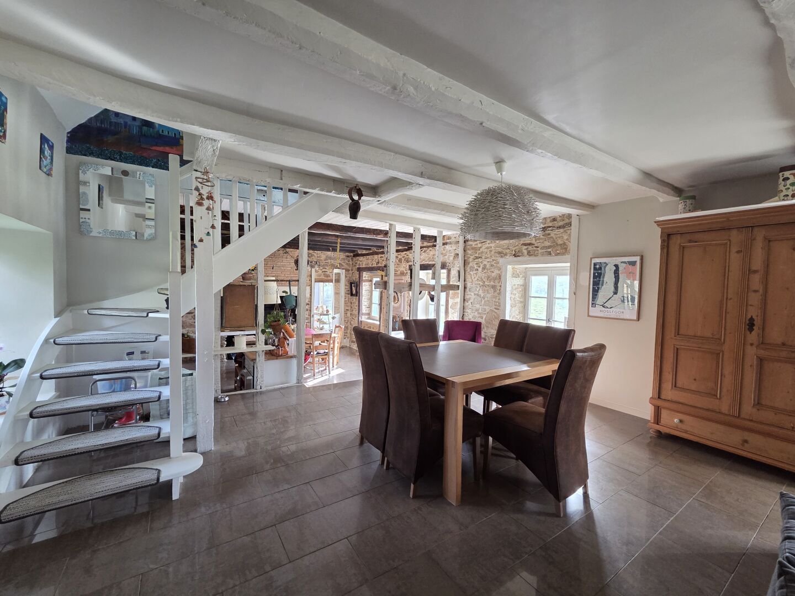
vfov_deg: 89.9
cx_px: 398
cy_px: 298
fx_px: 299
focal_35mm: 13
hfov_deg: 106.2
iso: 250
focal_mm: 2.2
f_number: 2.2
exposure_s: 1/100
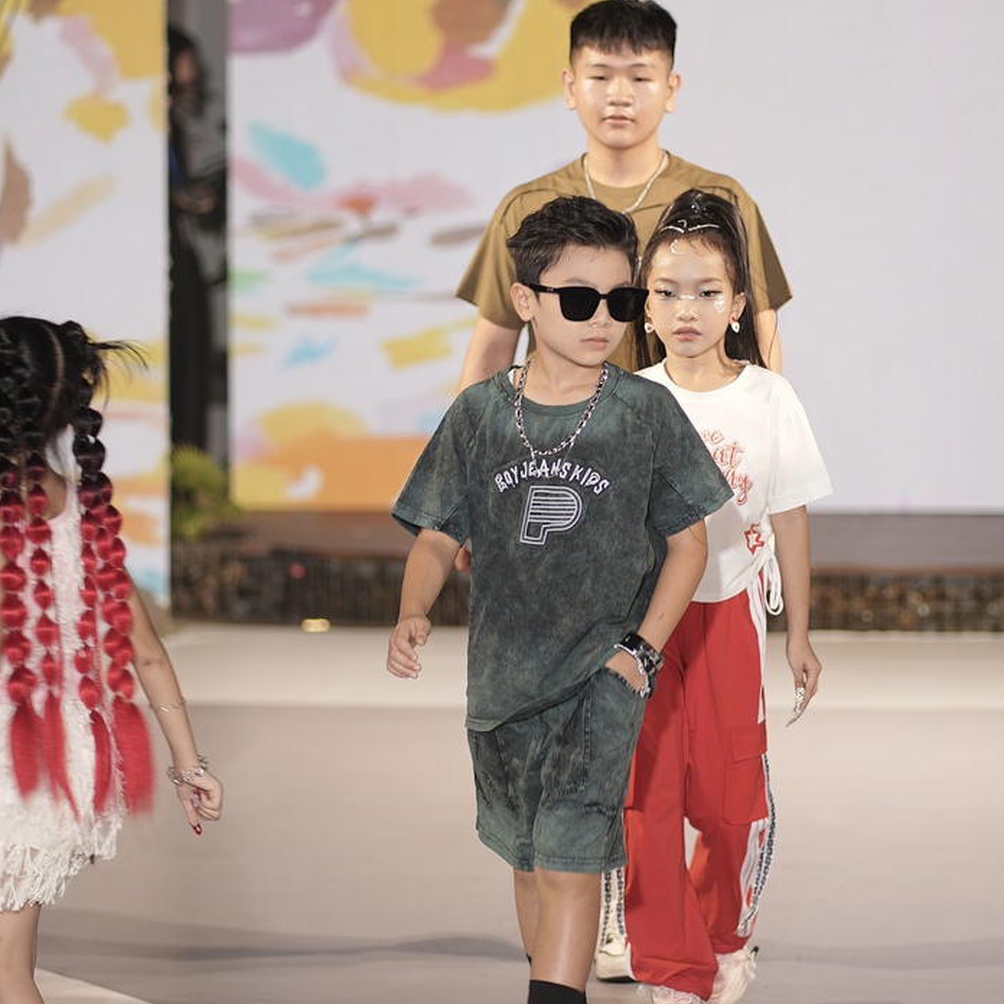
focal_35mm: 109
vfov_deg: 16.0
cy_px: 456
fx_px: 3577
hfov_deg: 16.0
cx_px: 502
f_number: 1.8
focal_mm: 85
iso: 100
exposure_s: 1/160
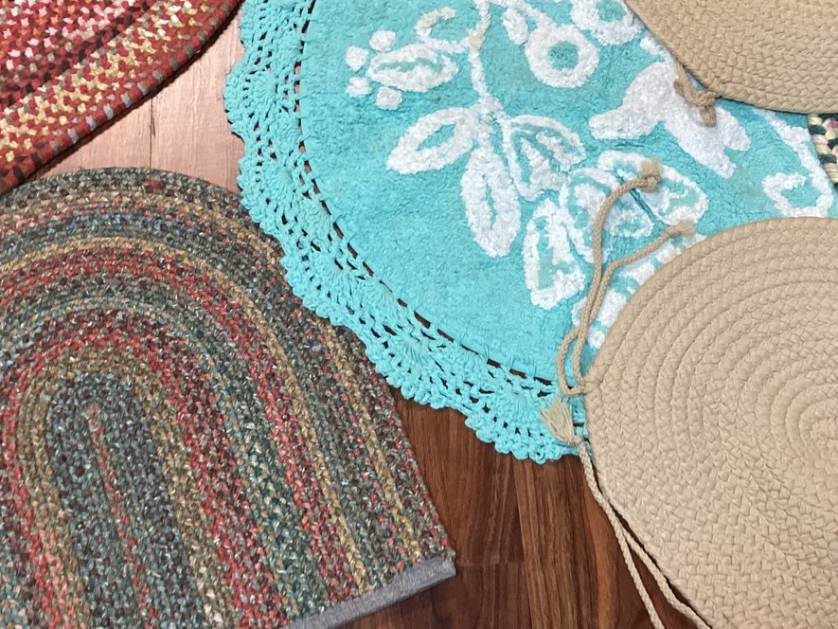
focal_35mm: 53
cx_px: 415
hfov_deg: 36.2
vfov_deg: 27.1
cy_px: 153
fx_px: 1283
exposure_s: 1/60
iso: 250
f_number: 2.4
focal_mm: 3.3
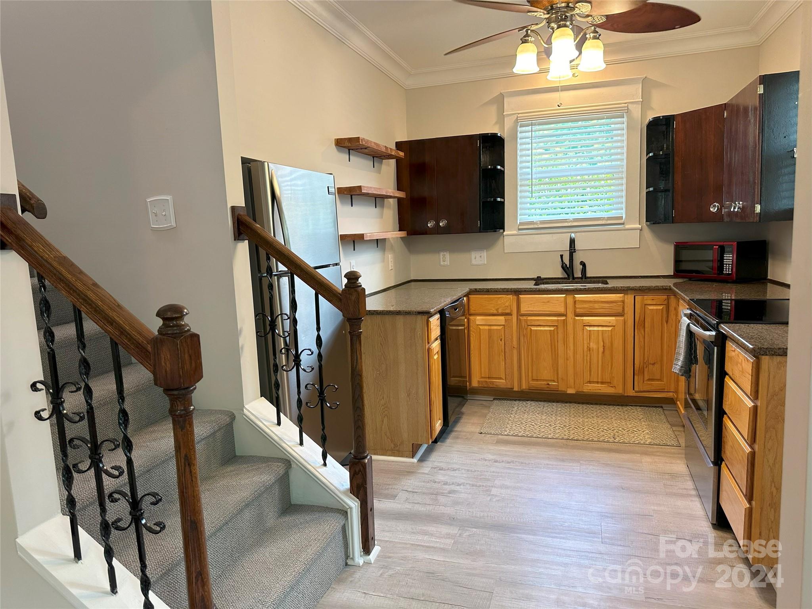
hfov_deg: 71.6
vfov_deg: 56.8
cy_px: 304
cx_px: 406
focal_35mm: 24
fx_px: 563
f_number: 1.78
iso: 125
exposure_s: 1/60
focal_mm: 6.86
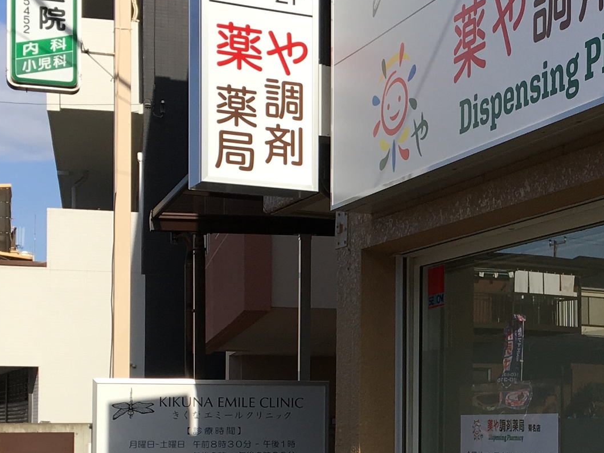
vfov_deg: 17.8
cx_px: 590
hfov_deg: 23.0
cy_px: 395
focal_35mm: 82
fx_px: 1431
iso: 25
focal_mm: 4.15
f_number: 2.2
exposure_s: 1/1709
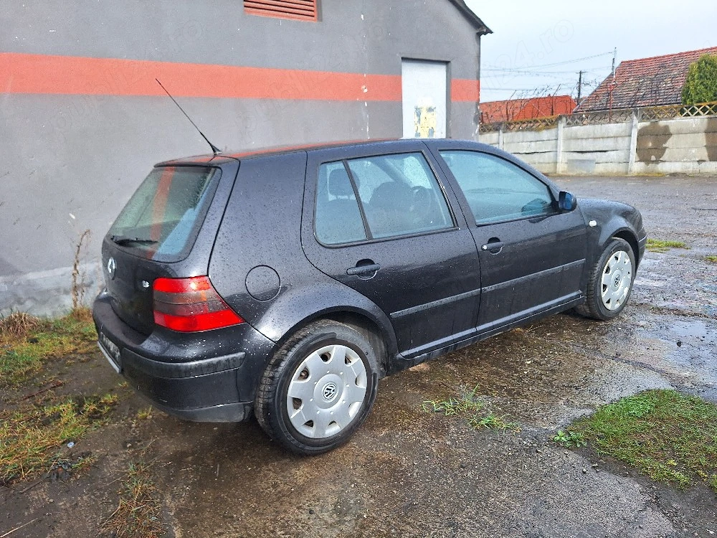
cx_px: 358
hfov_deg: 73.9
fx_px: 476
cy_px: 269
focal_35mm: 23
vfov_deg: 58.9
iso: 40
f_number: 1.8
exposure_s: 1/769
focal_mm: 5.54
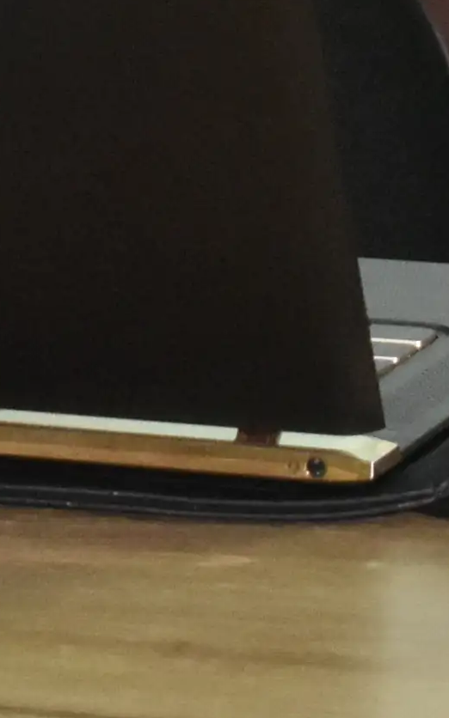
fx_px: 11827
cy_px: -600
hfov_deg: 2.2
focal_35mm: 604
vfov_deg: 3.5
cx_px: -749
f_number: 5.6
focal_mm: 55
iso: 1600
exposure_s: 1/100
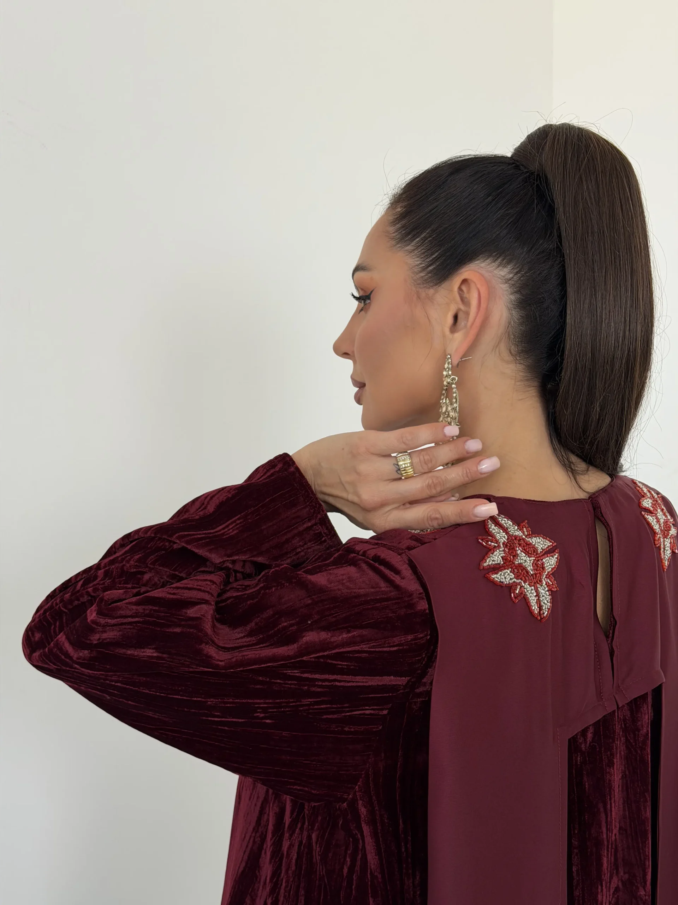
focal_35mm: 48
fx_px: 1254
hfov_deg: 30.3
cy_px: 452
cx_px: 339
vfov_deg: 39.7
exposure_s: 1/121
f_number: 1.78
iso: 80
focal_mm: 6.76
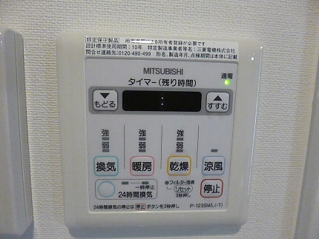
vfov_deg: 56.9
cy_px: 120
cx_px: 160
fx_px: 221
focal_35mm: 24
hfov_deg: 71.6
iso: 1600
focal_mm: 4.3
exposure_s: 1/200
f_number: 2.5
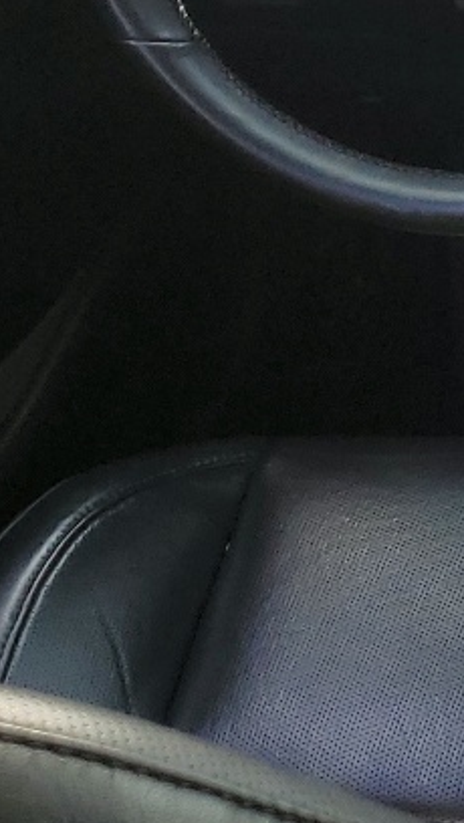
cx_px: 1206
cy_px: 397
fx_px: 2424
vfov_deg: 19.3
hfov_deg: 9.4
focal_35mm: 111
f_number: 1.5
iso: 50
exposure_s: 1/370
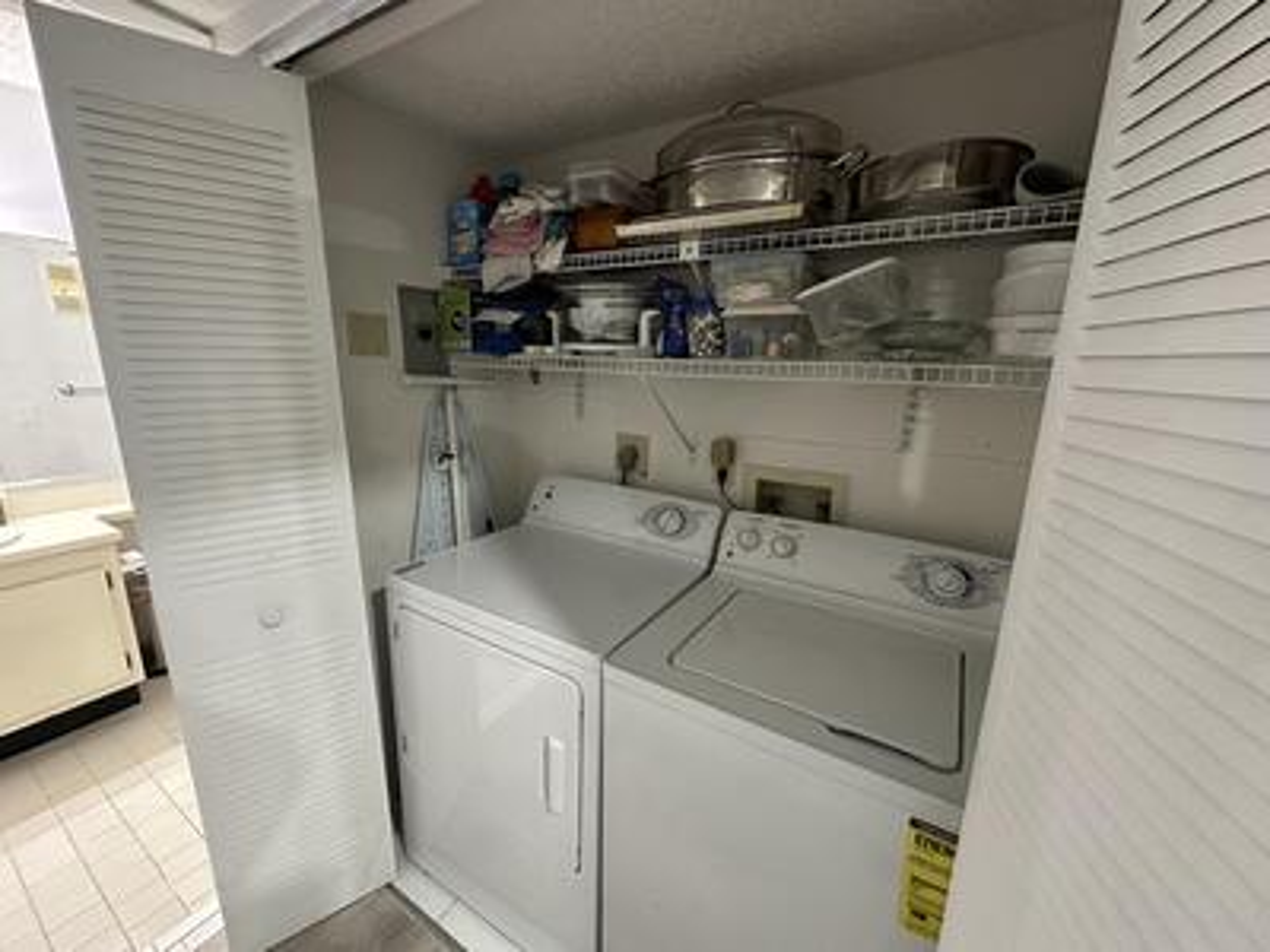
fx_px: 514
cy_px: 476
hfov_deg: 102.1
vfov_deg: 85.7
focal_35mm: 14
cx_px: 635
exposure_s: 1/60
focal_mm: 2.22
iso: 1000
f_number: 2.2
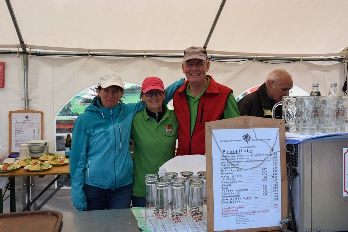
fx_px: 348
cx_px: 174
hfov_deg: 53.1
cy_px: 116
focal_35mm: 36
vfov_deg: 36.9
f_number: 6.3
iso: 400
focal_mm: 24
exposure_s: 1/160
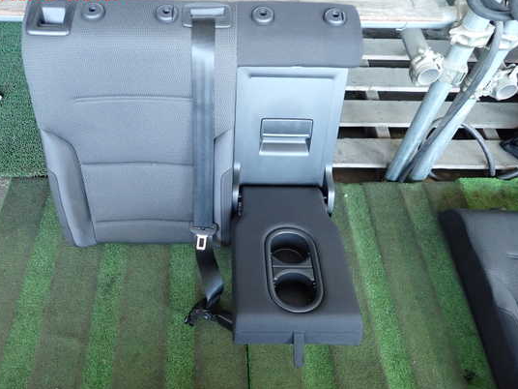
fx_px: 419
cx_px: 232
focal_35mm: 28
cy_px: 199
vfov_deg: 49.7
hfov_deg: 63.3
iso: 500
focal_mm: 4.5
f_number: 2
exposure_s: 1/30
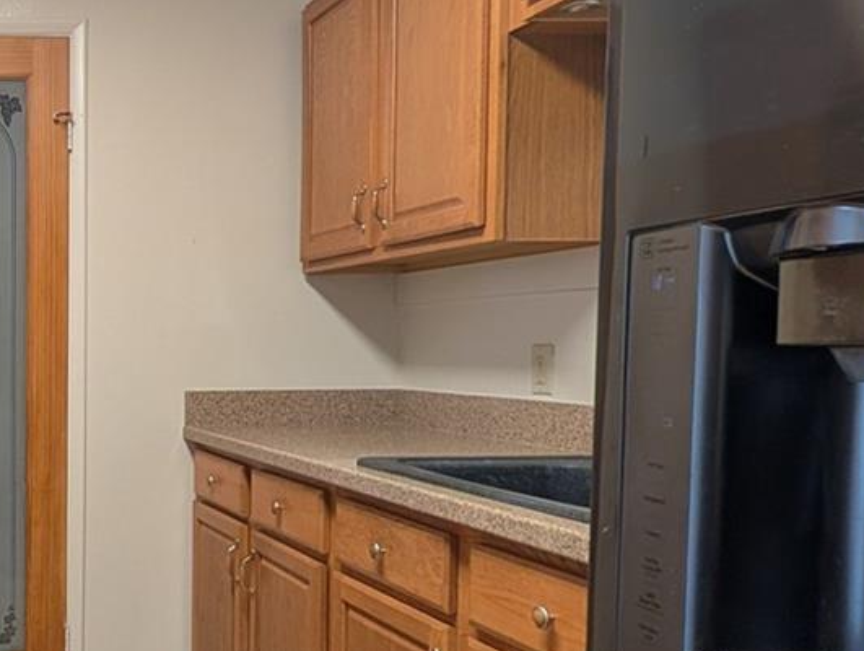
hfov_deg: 41.2
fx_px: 900
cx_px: -83
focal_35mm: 36
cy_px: 400
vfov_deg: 39.5
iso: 46
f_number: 1.7
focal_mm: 2.02
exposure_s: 1/107
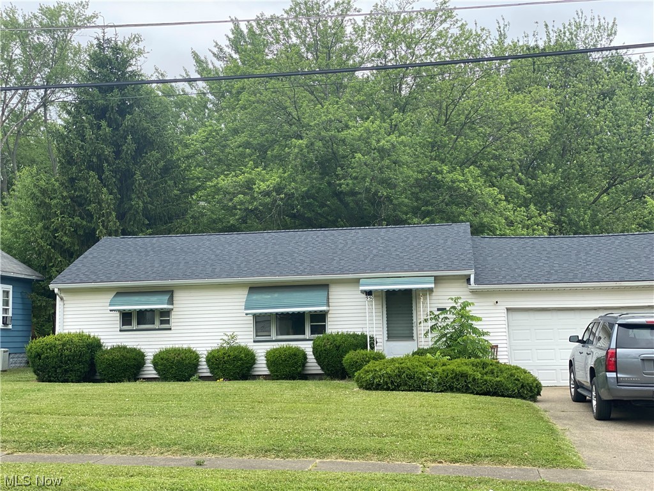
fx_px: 982
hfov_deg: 36.8
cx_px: 327
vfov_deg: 28.0
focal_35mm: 52
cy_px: 246
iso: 20
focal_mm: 6
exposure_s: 1/444
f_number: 2
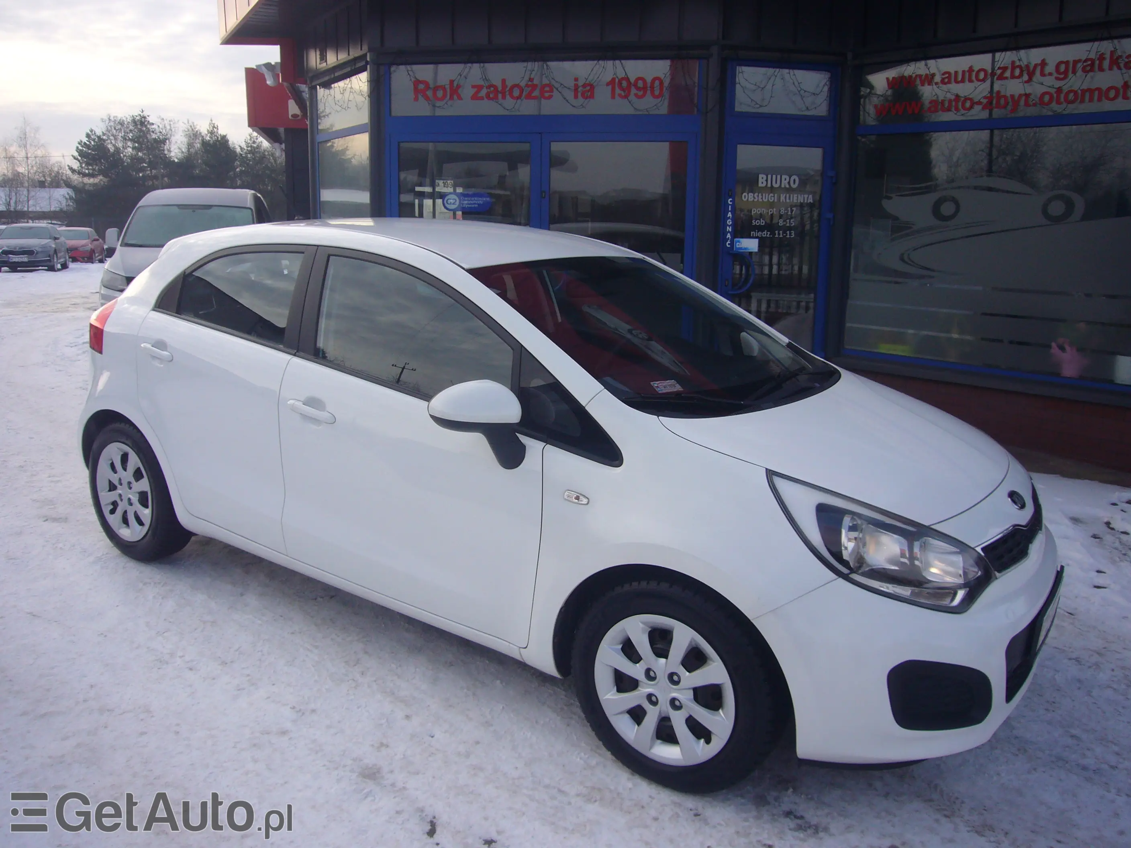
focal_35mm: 28
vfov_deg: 49.7
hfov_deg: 63.4
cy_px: 424
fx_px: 915
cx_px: 566
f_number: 5.6
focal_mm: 4.6
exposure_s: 1/200
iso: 80
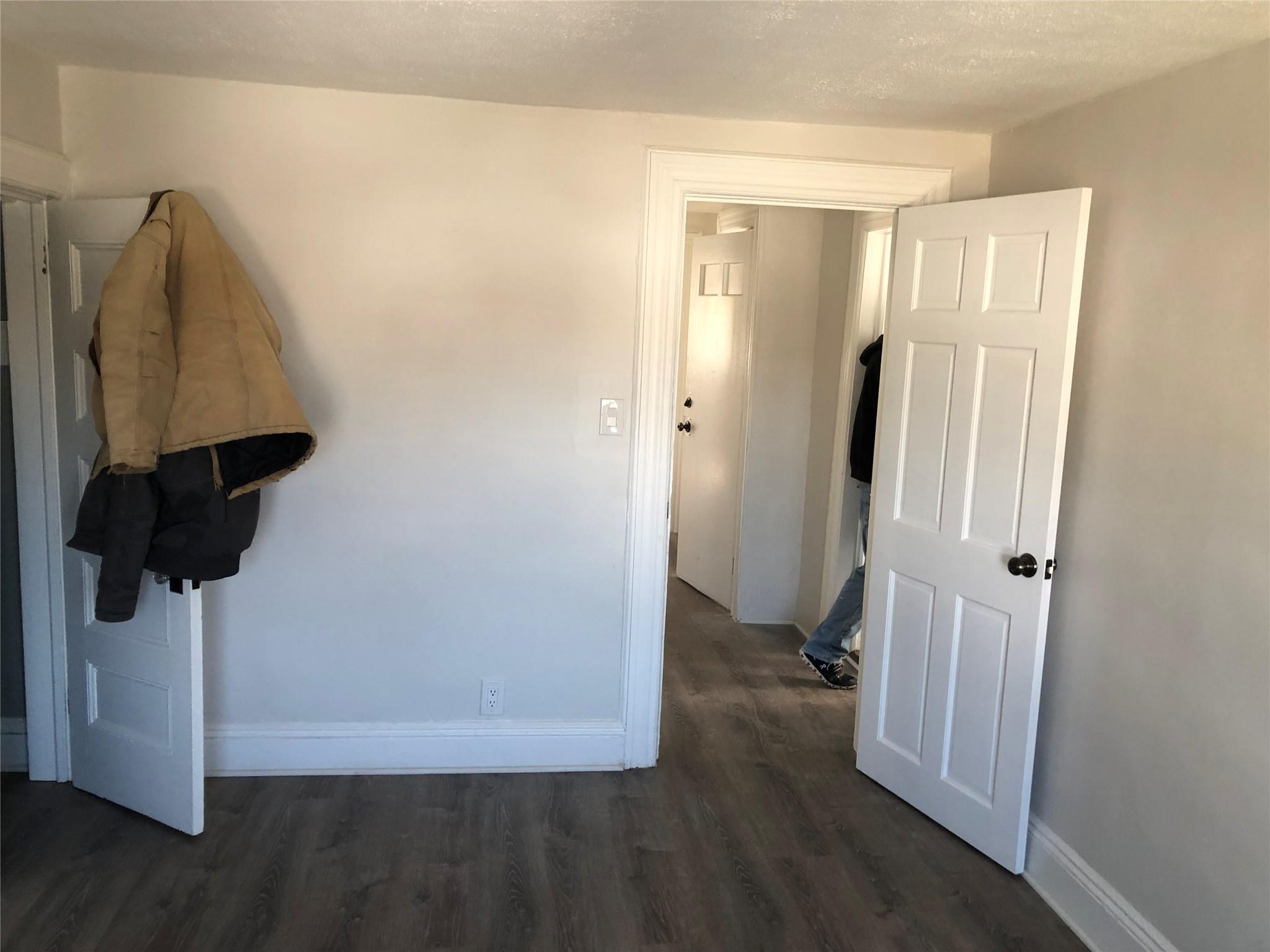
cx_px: 635
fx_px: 1027
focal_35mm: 28
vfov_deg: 49.7
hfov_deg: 63.4
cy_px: 476
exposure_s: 1/30
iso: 25
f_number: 1.8
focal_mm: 3.99
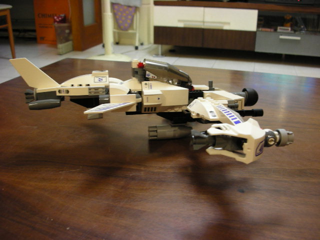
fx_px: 324
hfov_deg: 52.6
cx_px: 160
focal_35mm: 35
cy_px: 120
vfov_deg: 40.7
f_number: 3
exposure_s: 1/4.1
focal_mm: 5.8
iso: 125
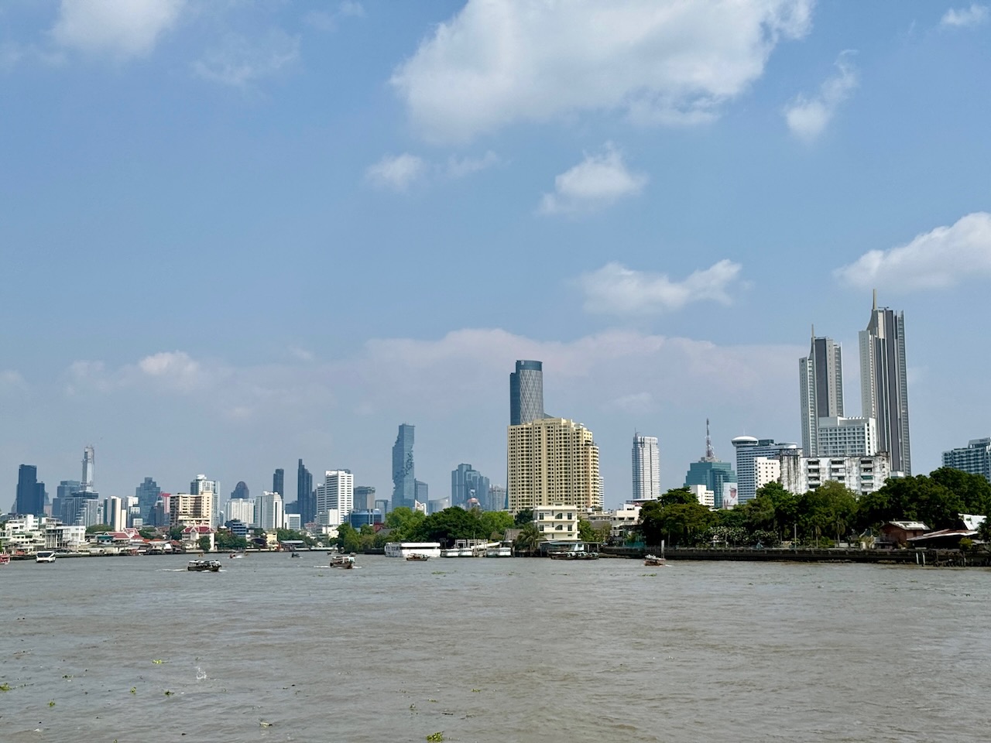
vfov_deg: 30.3
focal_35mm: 48
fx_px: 1374
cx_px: 496
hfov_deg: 39.7
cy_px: 372
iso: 64
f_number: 1.78
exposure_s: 1/8772
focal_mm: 6.76
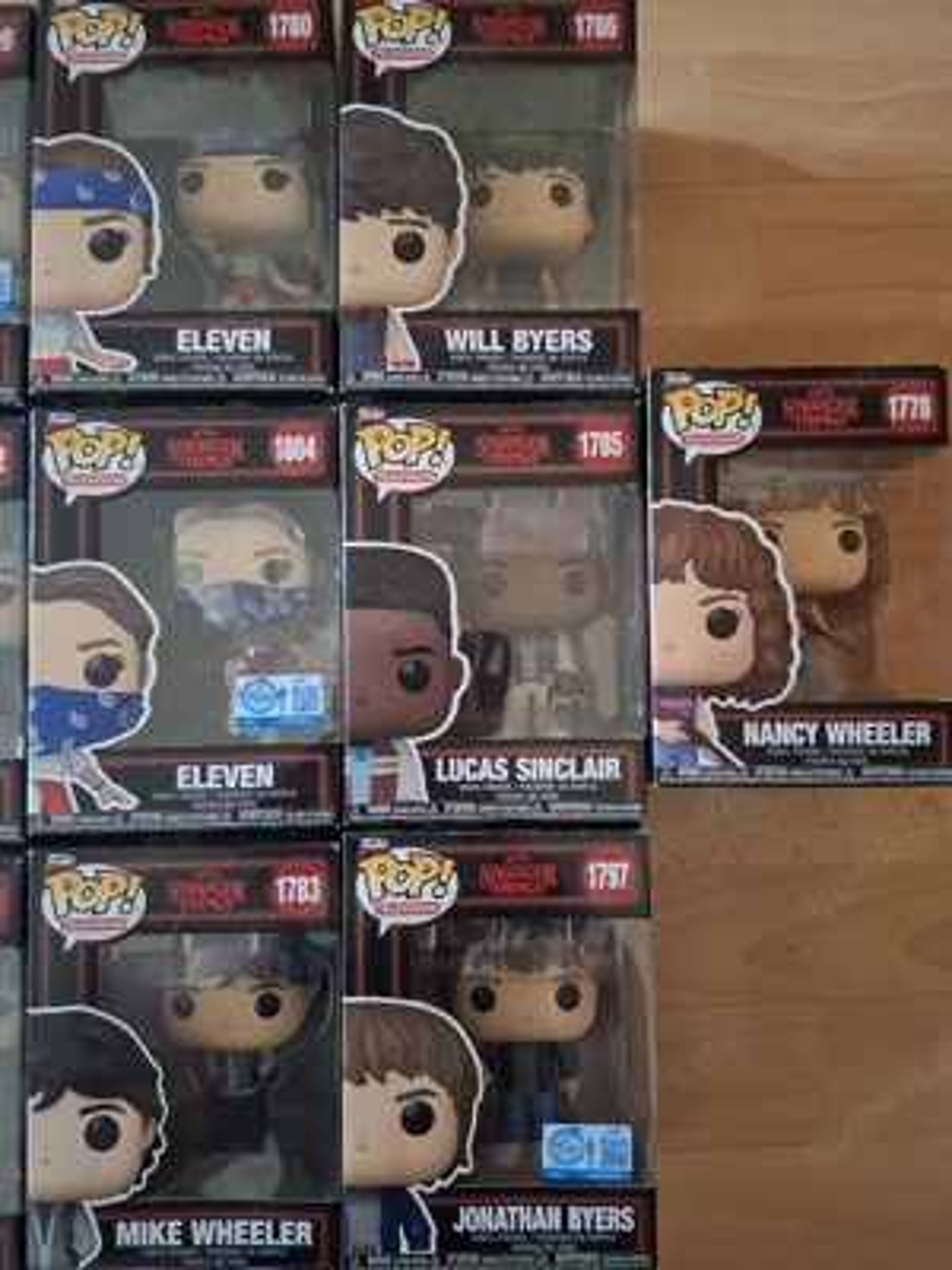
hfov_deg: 58.9
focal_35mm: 23
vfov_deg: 73.9
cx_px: 476
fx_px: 843
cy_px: 635
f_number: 1.8
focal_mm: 5.54
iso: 800
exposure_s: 1/25
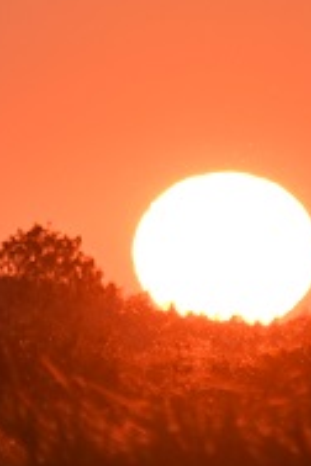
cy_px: 274
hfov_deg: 0.9
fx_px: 19501
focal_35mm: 1505
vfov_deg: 1.4
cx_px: 15
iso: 280
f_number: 5.6
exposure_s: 1/1000
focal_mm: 300
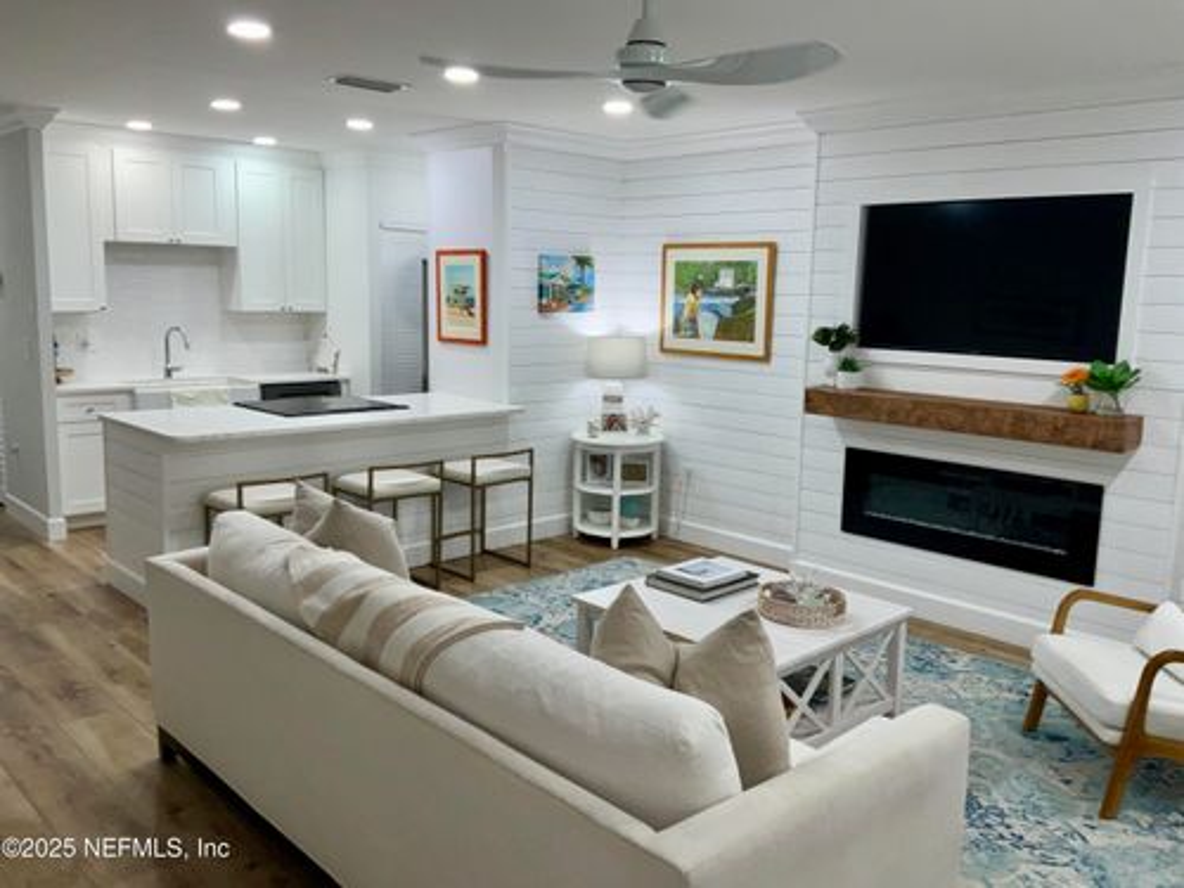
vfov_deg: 48.2
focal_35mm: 29
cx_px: 592
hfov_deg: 61.7
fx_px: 992
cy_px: 444
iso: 16
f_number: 1.8
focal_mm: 3
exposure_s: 1/68
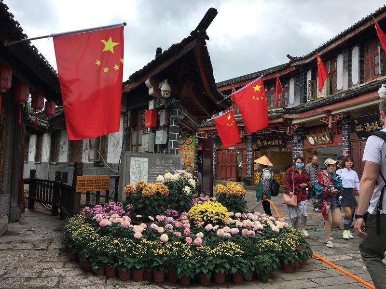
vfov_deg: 48.2
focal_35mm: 29
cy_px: 144
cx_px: 193
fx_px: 323
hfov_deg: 61.7
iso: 25
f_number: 2.2
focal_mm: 4.15
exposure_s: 1/836
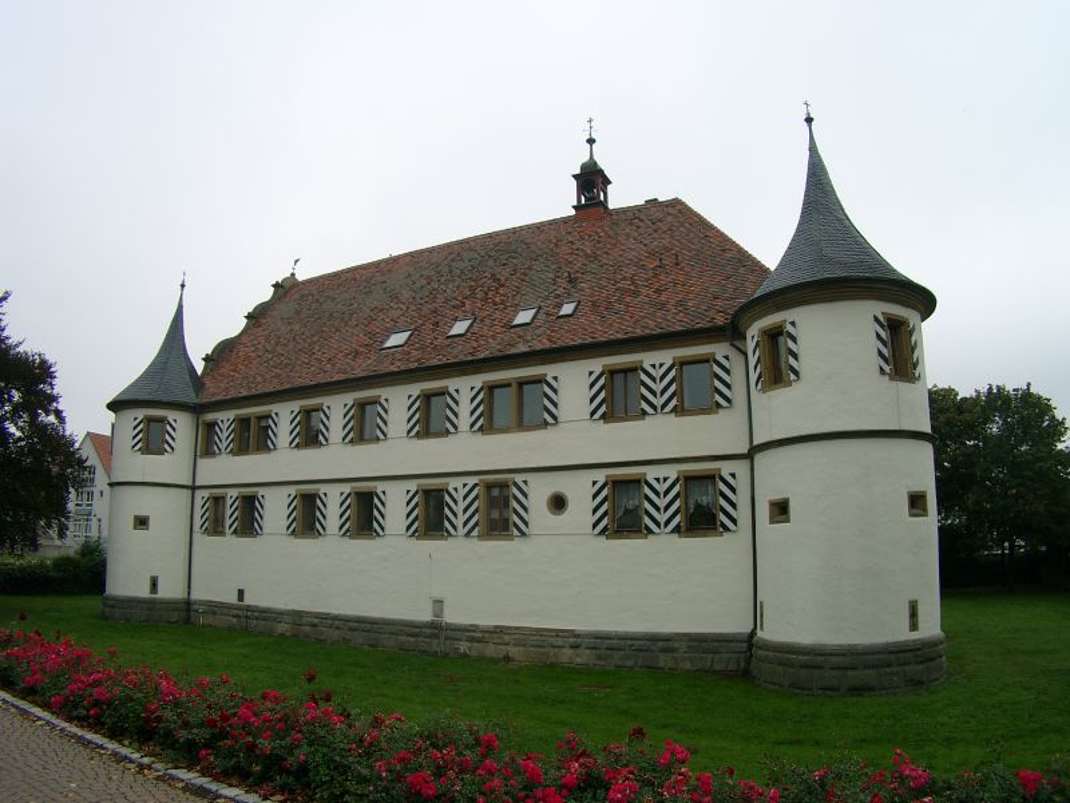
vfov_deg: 41.8
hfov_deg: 54.0
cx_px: 535
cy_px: 402
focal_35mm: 34
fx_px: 1051
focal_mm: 7.13
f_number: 4
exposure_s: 1/490
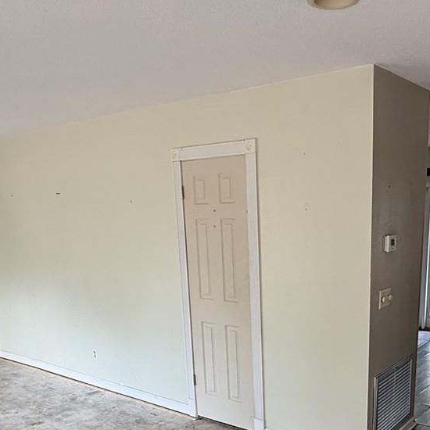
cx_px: 280
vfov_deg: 44.3
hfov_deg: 45.5
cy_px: 329
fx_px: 506
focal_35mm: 36
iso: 125
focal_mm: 2.22
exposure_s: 1/99
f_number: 2.2
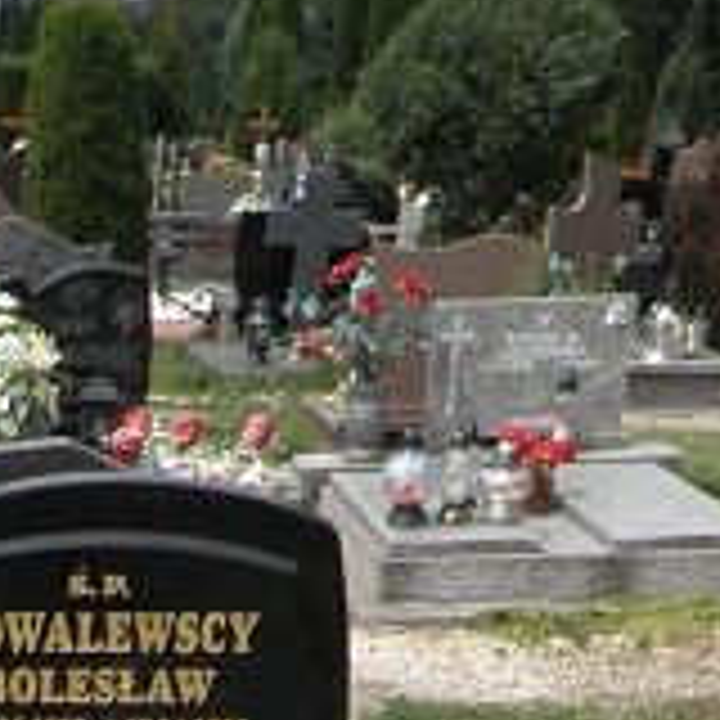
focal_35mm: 85
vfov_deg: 16.2
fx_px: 2000
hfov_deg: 19.7
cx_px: -27
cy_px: 1404
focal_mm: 4.3
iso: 64
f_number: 8.3
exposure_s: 1/160
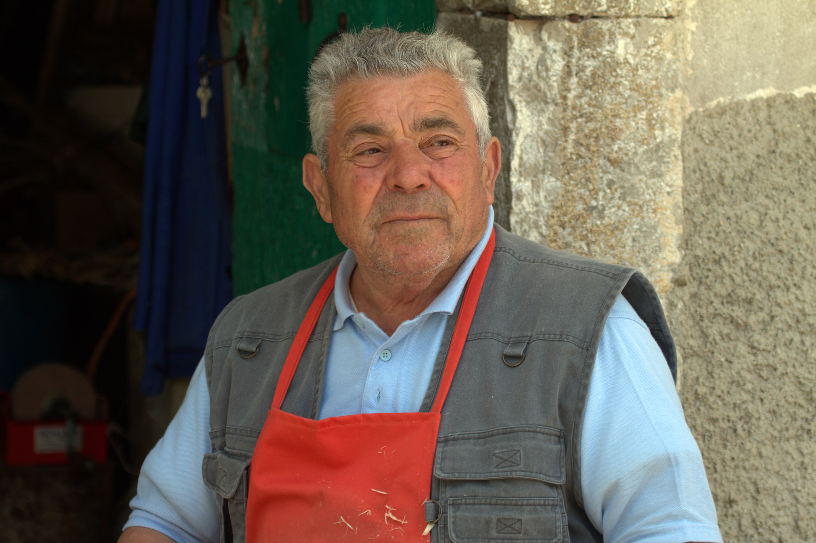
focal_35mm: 156
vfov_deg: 8.8
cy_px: 272
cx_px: 408
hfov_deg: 13.2
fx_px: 3534
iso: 100
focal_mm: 100
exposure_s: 1/125
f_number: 4.5
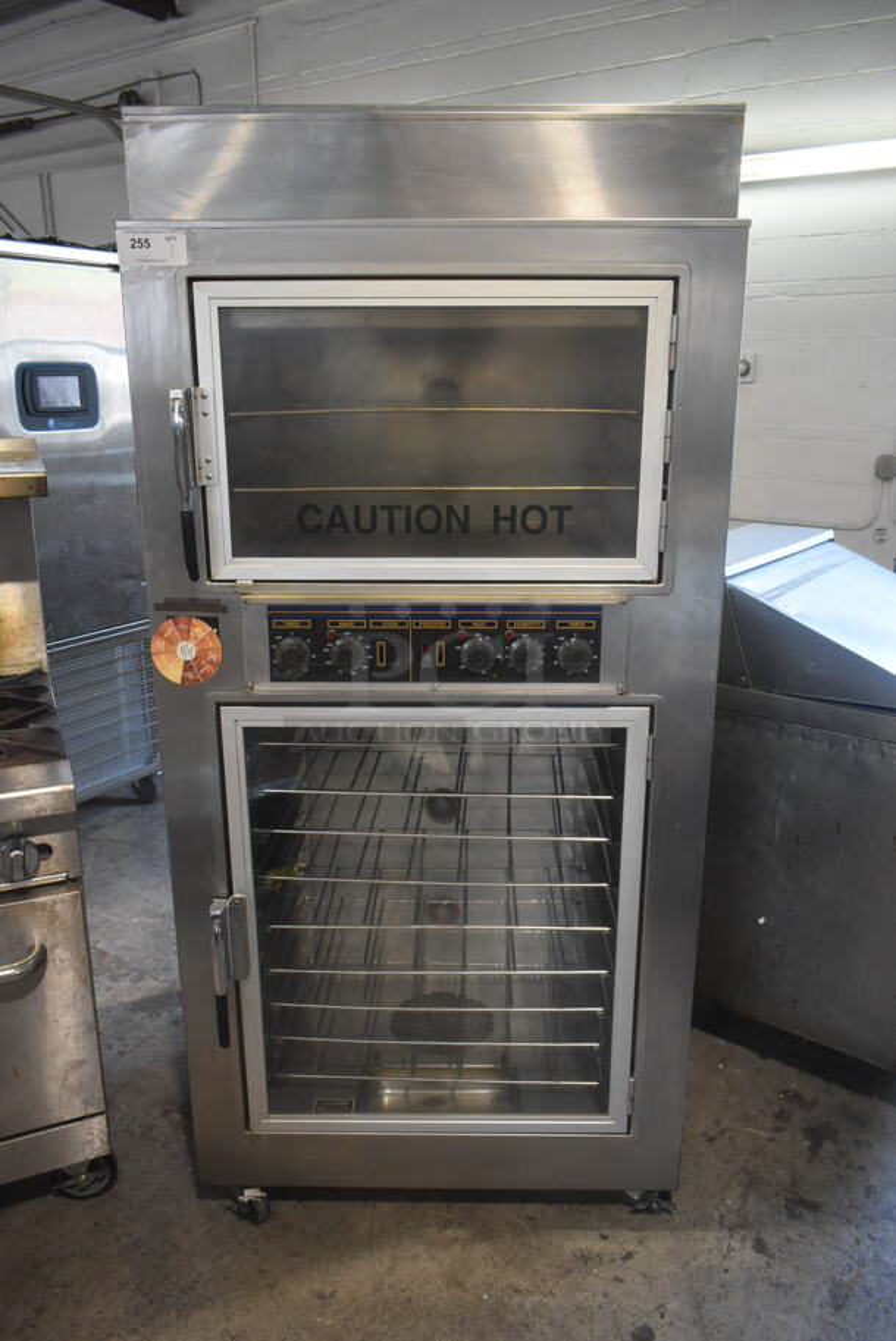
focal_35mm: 27
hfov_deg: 48.0
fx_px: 1006
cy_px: 670
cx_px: 448
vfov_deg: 67.3
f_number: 3.5
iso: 1600
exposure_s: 1/125
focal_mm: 18
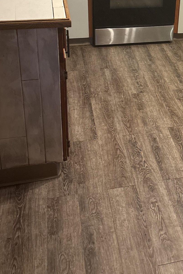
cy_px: 43
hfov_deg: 25.1
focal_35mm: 52
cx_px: 168
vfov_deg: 36.5
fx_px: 396
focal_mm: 5.96
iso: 500
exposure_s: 1/60
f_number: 1.6
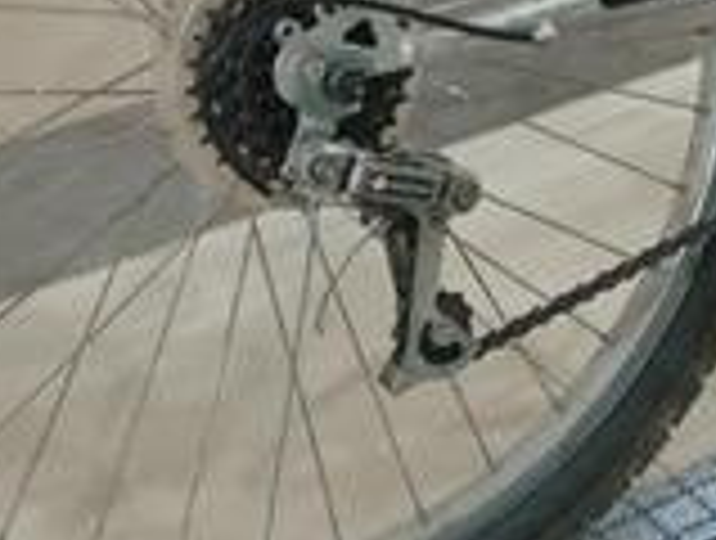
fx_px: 2322
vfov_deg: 12.5
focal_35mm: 112
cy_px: -320
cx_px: 822
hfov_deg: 16.9
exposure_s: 1/20
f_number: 1.8
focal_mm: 4.22
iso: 2670
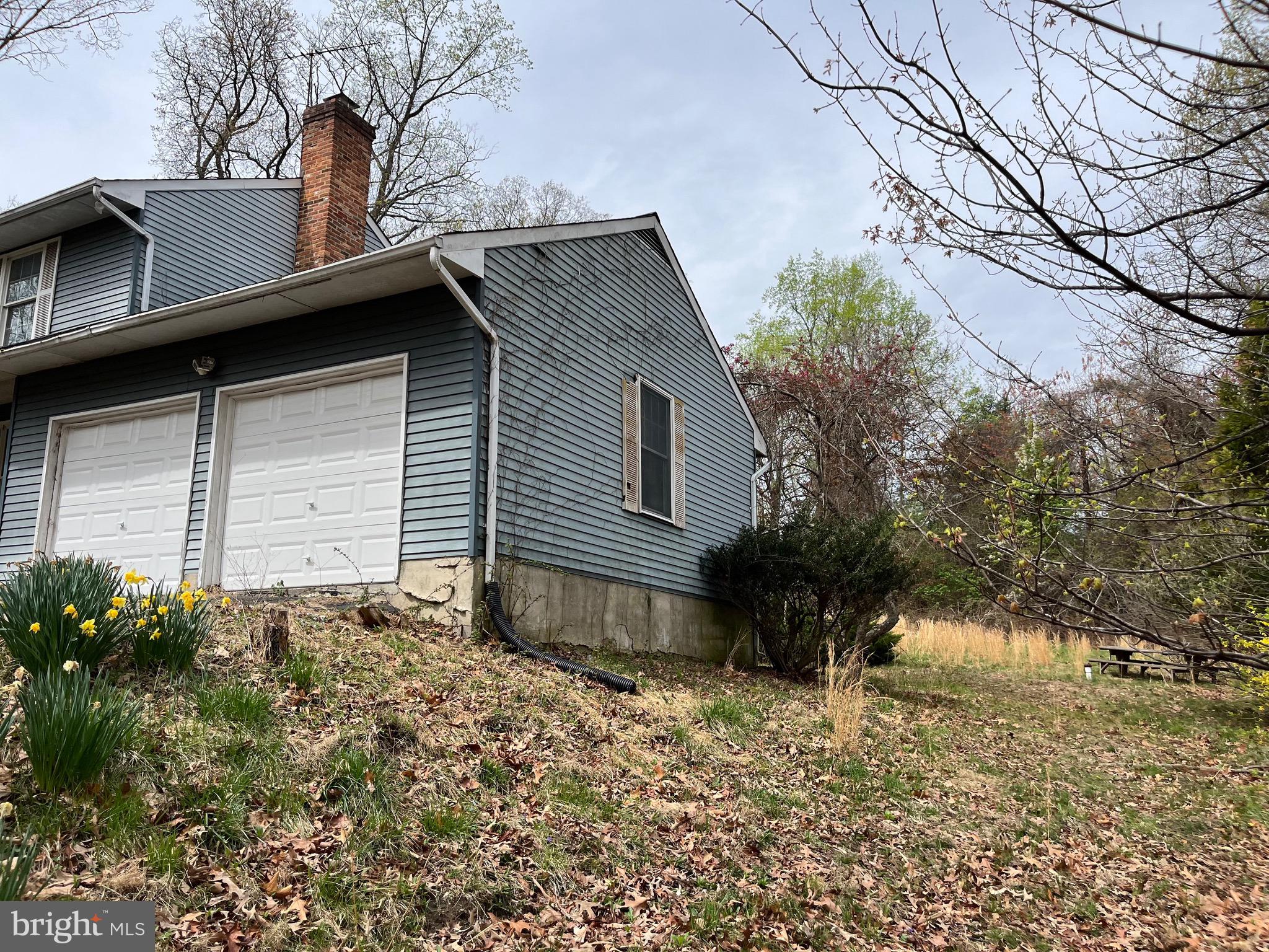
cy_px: 476
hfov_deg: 67.3
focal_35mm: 26
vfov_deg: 53.1
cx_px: 634
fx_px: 953
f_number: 1.6
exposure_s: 1/3135
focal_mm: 5.1
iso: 50
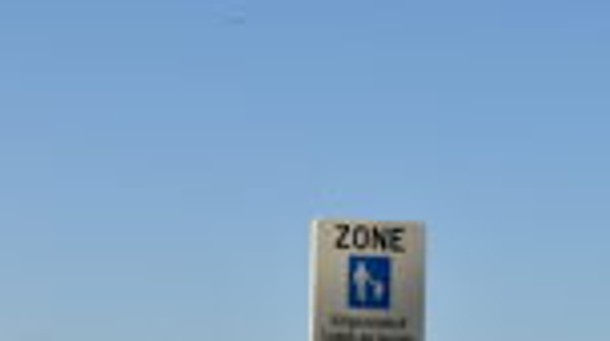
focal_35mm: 127
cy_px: 403
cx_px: 148
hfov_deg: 16.8
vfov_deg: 9.4
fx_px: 2051
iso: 100
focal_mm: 31
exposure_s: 1/1250
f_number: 4
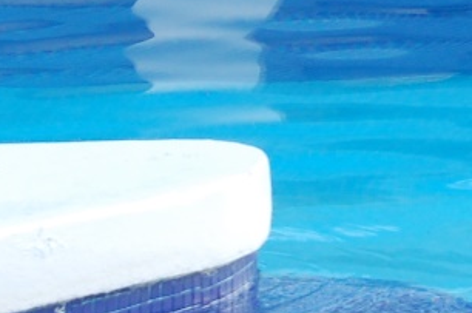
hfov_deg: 4.8
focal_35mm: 432
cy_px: -215
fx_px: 5650
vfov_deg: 3.2
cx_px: 625
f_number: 5.6
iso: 400
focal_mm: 55
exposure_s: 1/60
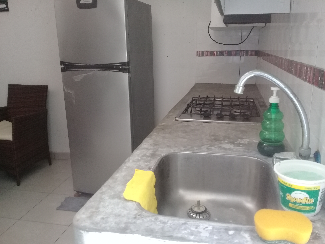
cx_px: 162
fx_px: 291
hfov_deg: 58.4
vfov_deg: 45.4
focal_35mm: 31
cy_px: 122
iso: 200
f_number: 2.2
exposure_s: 1/25
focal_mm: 3.3
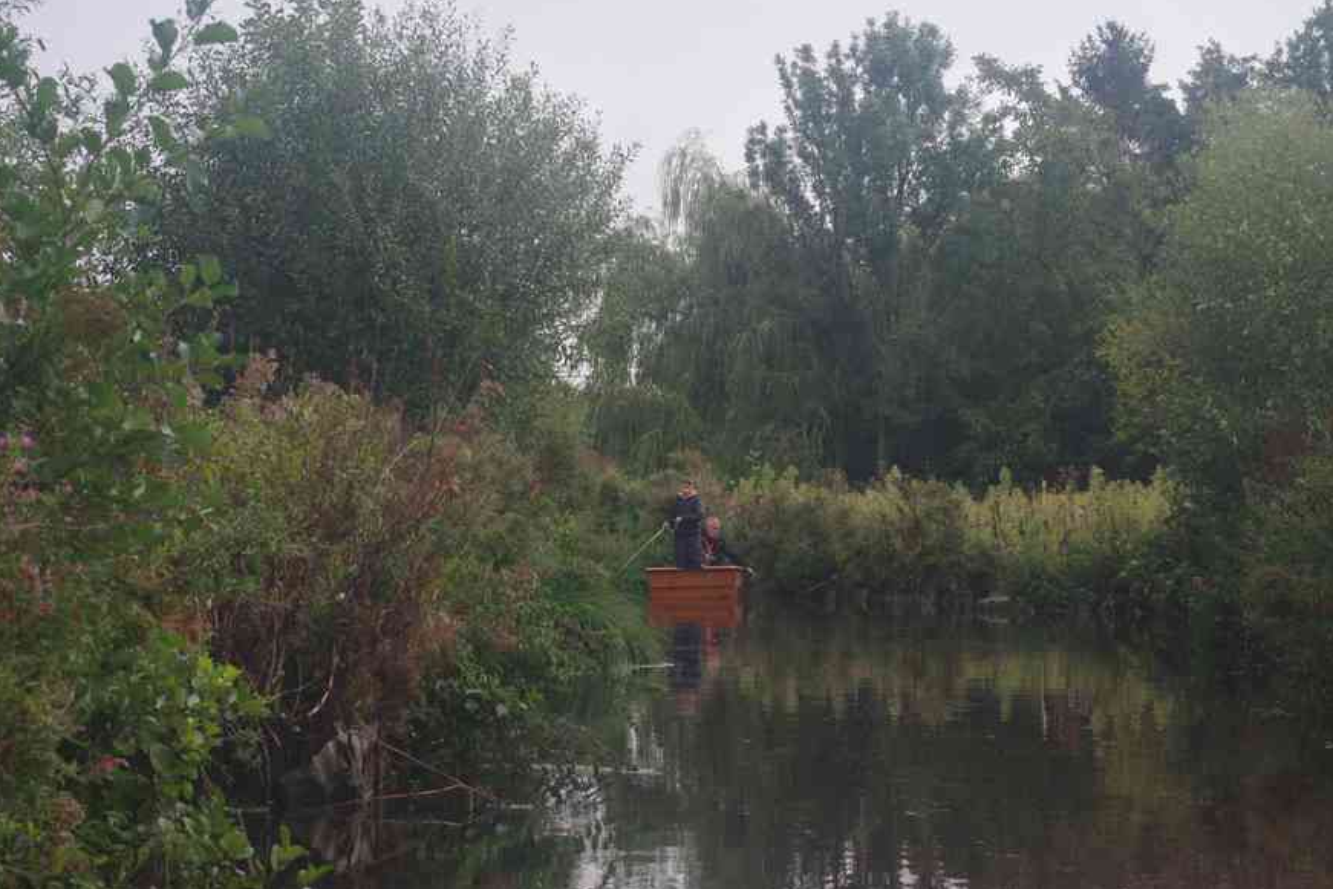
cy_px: 402
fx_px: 3502
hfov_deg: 21.5
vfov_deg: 14.5
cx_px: 633
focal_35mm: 95
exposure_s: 1/100
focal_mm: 55
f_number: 9
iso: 400
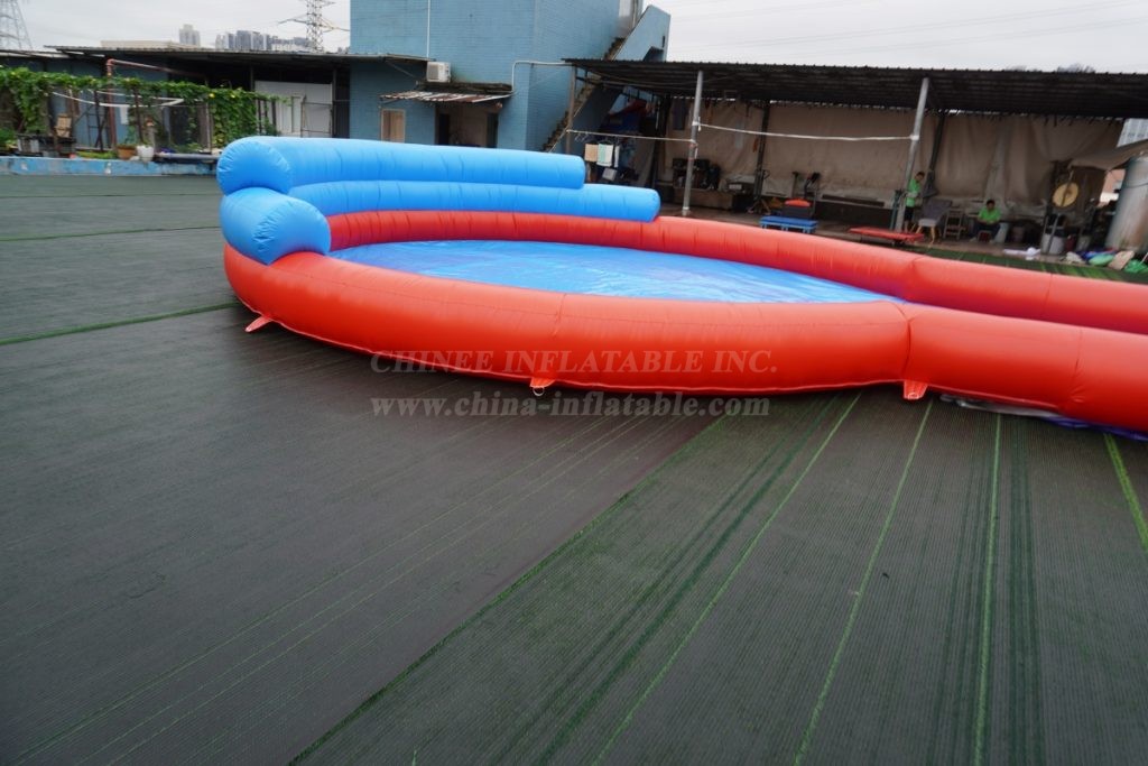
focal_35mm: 24
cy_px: 383
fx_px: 765
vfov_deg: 53.1
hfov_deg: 73.7
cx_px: 574
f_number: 6.3
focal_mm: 16
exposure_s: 1/100
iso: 100
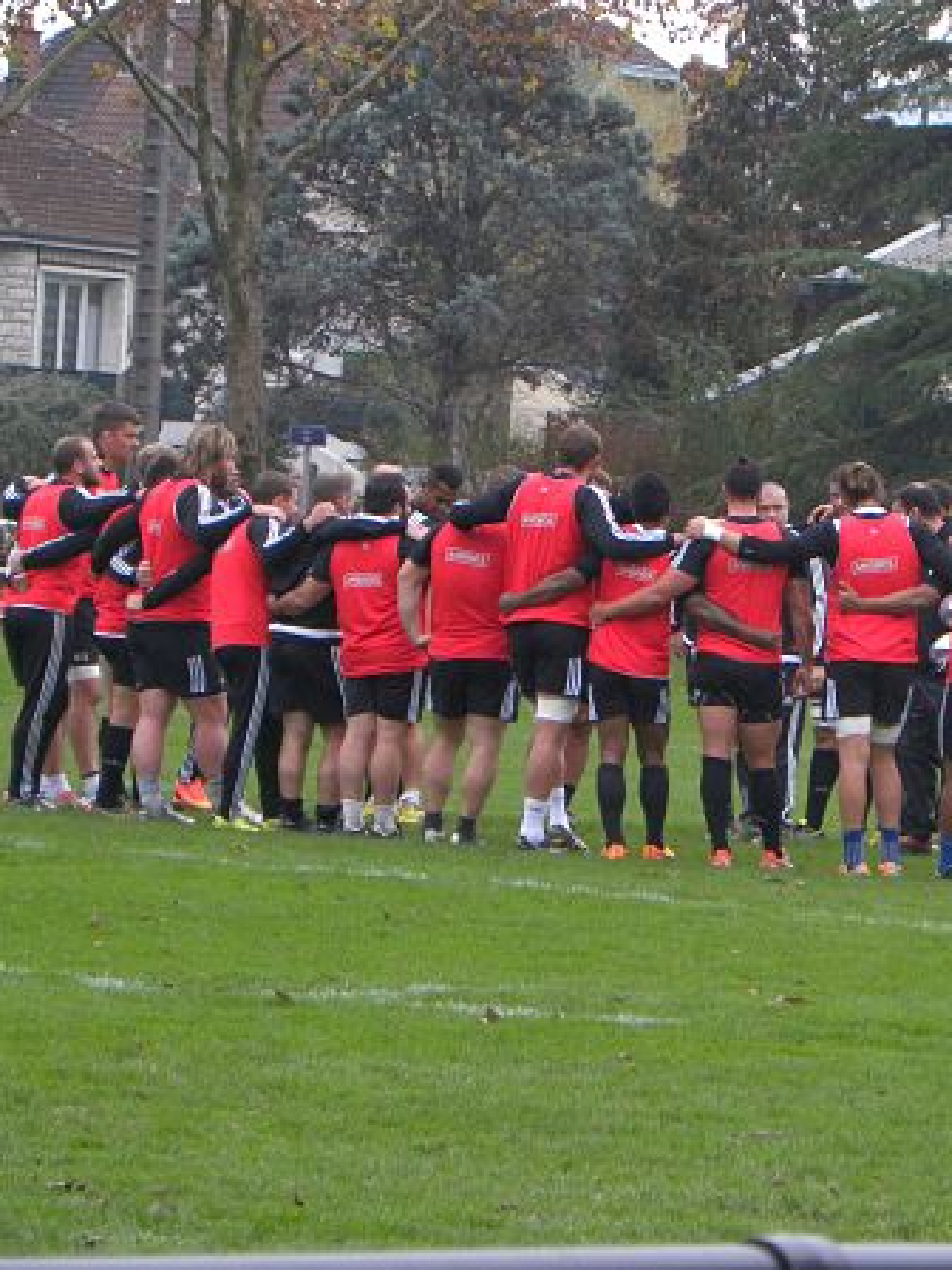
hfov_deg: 4.5
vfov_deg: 6.0
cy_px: 635
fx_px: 12137
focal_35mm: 331
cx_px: 759
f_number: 4.5
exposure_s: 1/69.6
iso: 256
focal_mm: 44
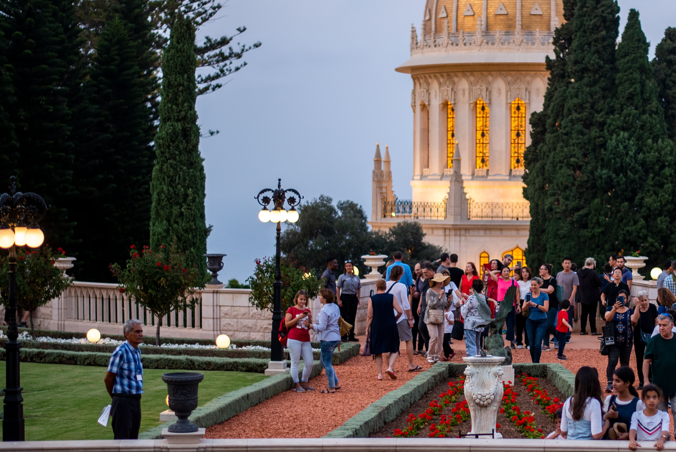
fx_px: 1785
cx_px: 516
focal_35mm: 95
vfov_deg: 14.4
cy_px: 248
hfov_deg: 21.3
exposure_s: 1/125
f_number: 1.8
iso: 250
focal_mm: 50
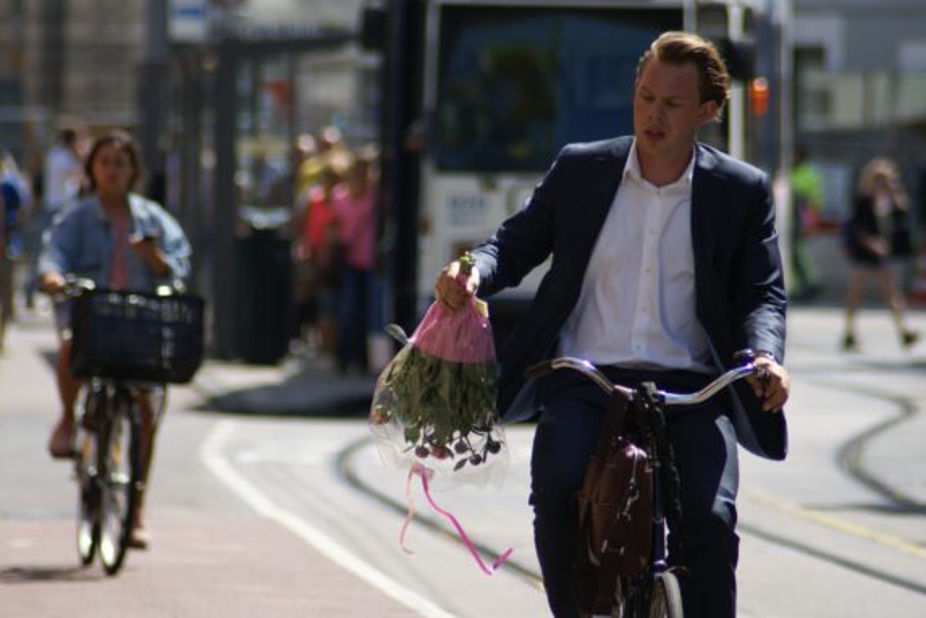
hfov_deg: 4.4
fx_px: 12140
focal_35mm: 472
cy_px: 322
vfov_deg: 2.9
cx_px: 449
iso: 160
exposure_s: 1/500
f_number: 5.6
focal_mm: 300
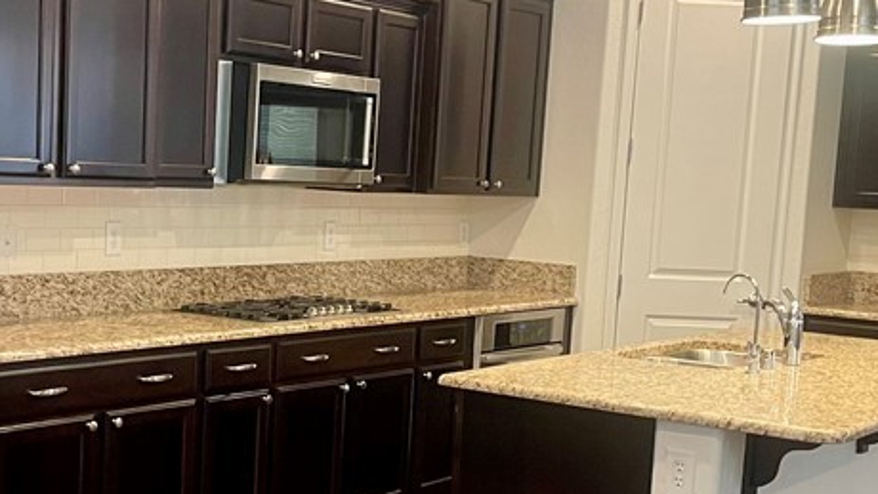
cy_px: 351
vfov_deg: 19.0
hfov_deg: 33.1
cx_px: 303
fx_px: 1467
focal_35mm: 63
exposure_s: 1/60
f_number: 1.6
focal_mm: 4.2
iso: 500
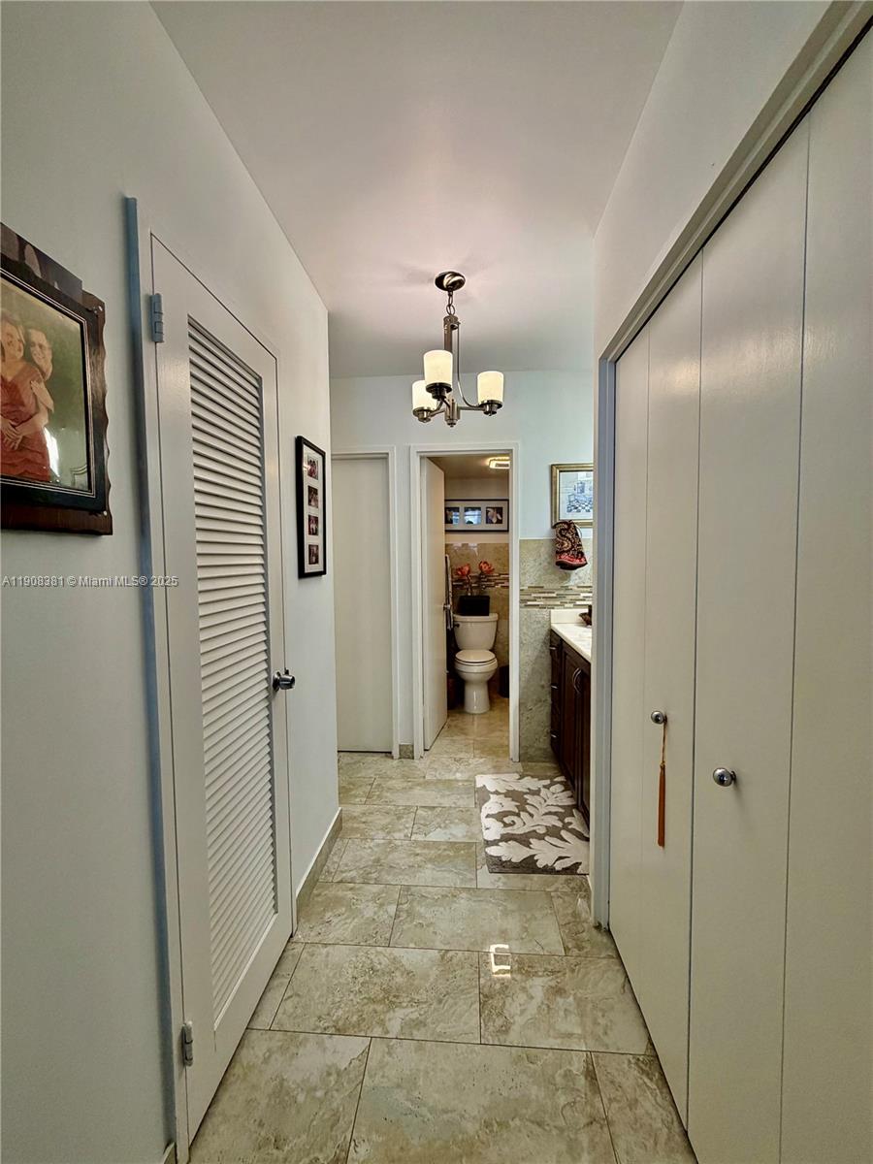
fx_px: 471
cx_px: 436
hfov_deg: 85.7
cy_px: 582
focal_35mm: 14
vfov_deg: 102.1
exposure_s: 1/120
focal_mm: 2.22
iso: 125
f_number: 2.2
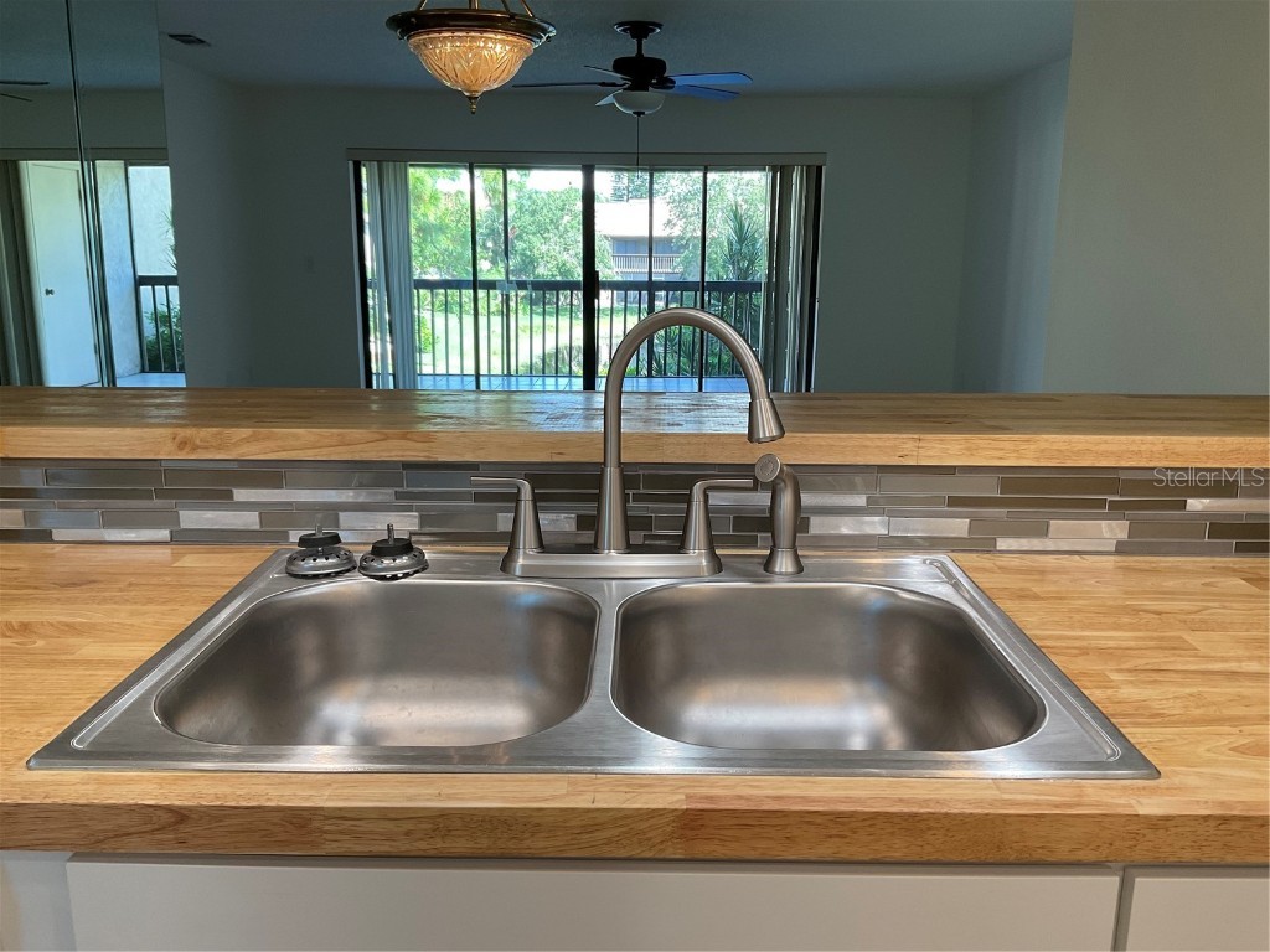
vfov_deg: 48.2
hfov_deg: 61.7
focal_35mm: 29
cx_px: 635
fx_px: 1064
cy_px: 476
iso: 64
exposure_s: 1/120
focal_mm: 3
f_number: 1.8
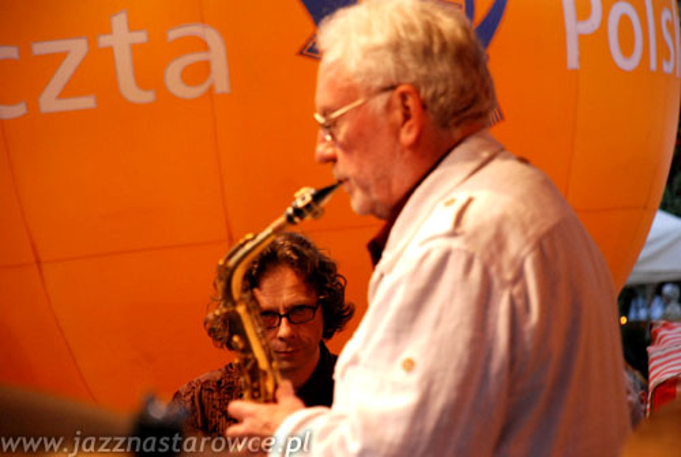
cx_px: 340
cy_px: 228
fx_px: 2986
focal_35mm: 158
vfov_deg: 8.8
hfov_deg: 13.0
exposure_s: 1/30
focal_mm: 105
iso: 1250
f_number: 5.6
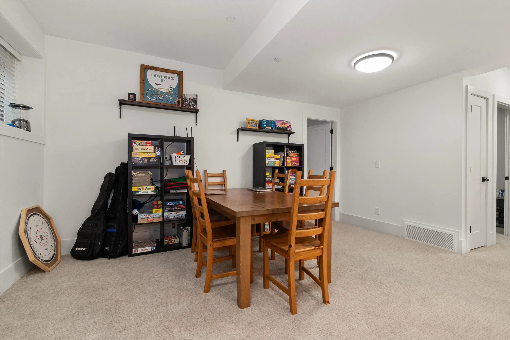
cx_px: 255
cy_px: 170
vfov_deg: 77.3
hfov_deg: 100.4
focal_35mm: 15
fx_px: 212
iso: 250
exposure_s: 1/3
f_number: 9
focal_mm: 10
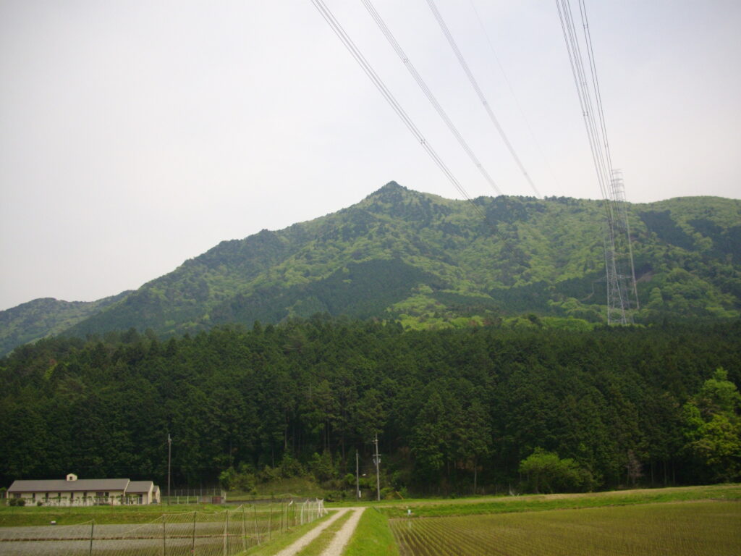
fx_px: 792
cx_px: 370
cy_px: 278
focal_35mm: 37
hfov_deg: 50.1
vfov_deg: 38.7
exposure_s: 1/500
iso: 100
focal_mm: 6.2
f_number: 5.6
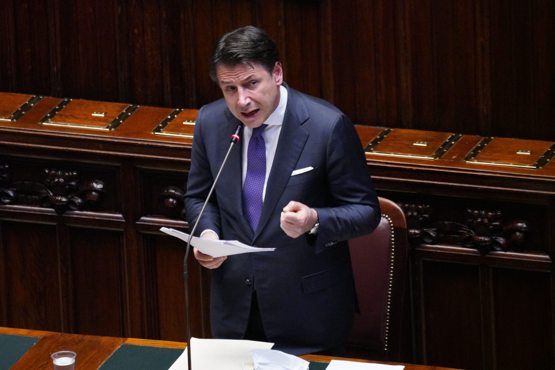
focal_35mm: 400
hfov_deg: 5.2
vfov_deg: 3.4
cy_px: 185
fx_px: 6168
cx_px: 278
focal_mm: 400
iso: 12800
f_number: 5.6
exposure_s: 1/160
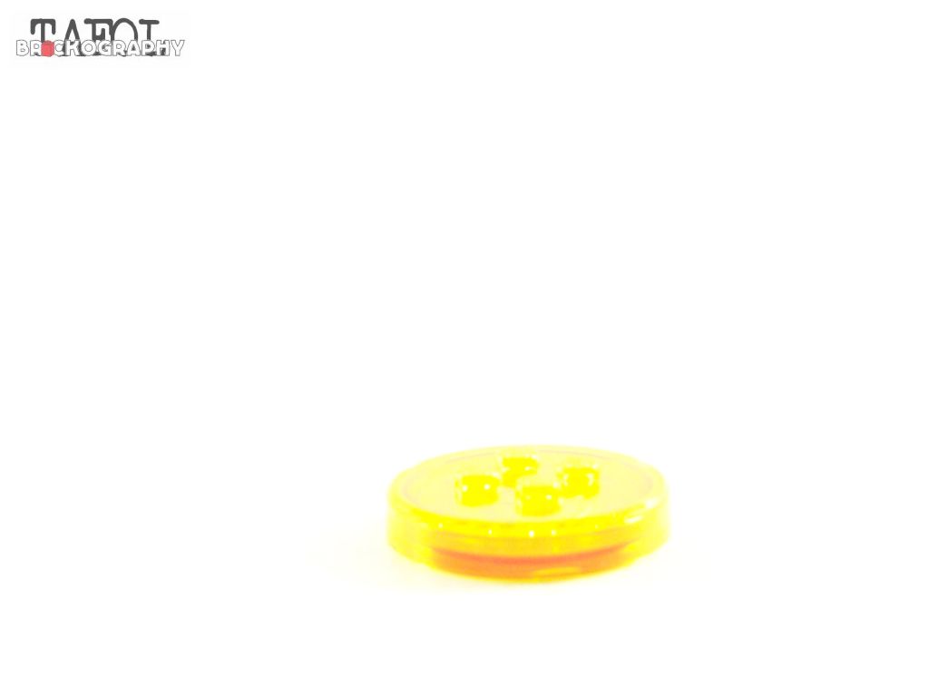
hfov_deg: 23.8
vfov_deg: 18.0
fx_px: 2201
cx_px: 464
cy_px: 348
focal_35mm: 82
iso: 400
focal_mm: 13.7
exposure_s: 1/45
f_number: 3.2
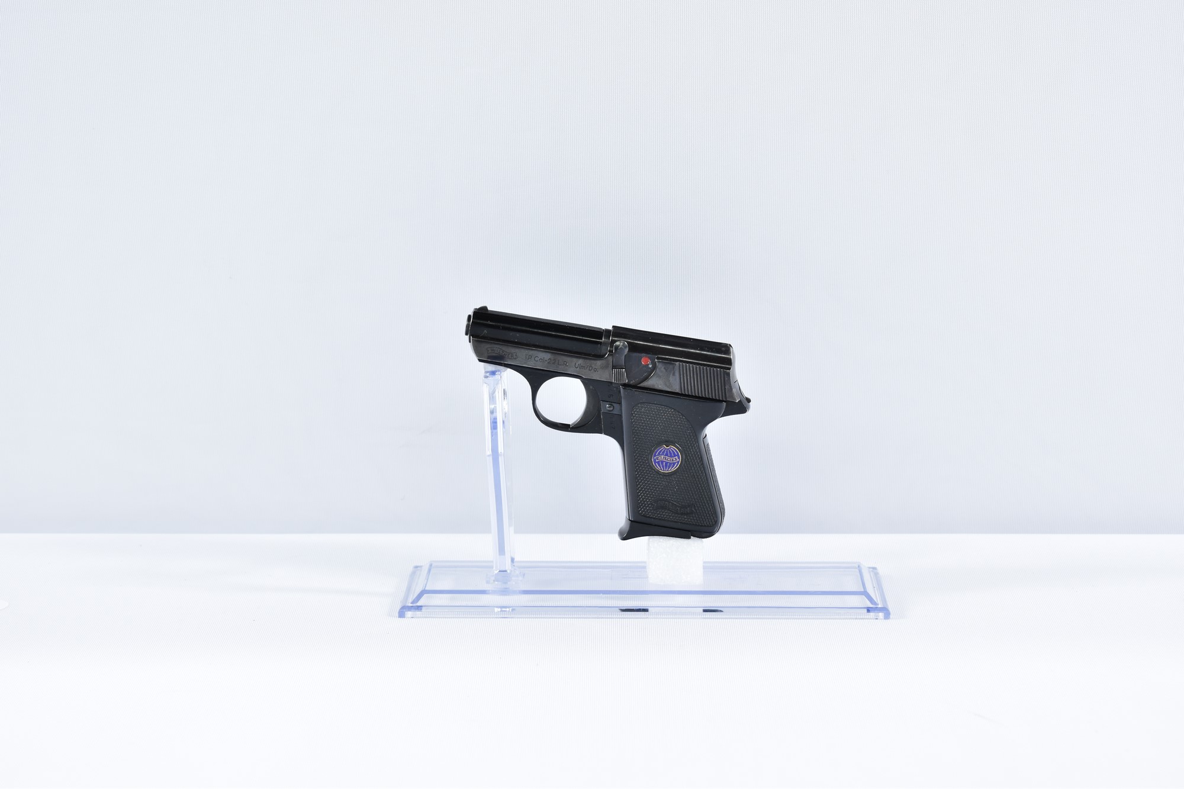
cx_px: 592
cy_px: 394
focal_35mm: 75
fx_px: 2466
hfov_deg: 27.0
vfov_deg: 18.2
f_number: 5.6
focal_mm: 50
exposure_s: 1/20
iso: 640
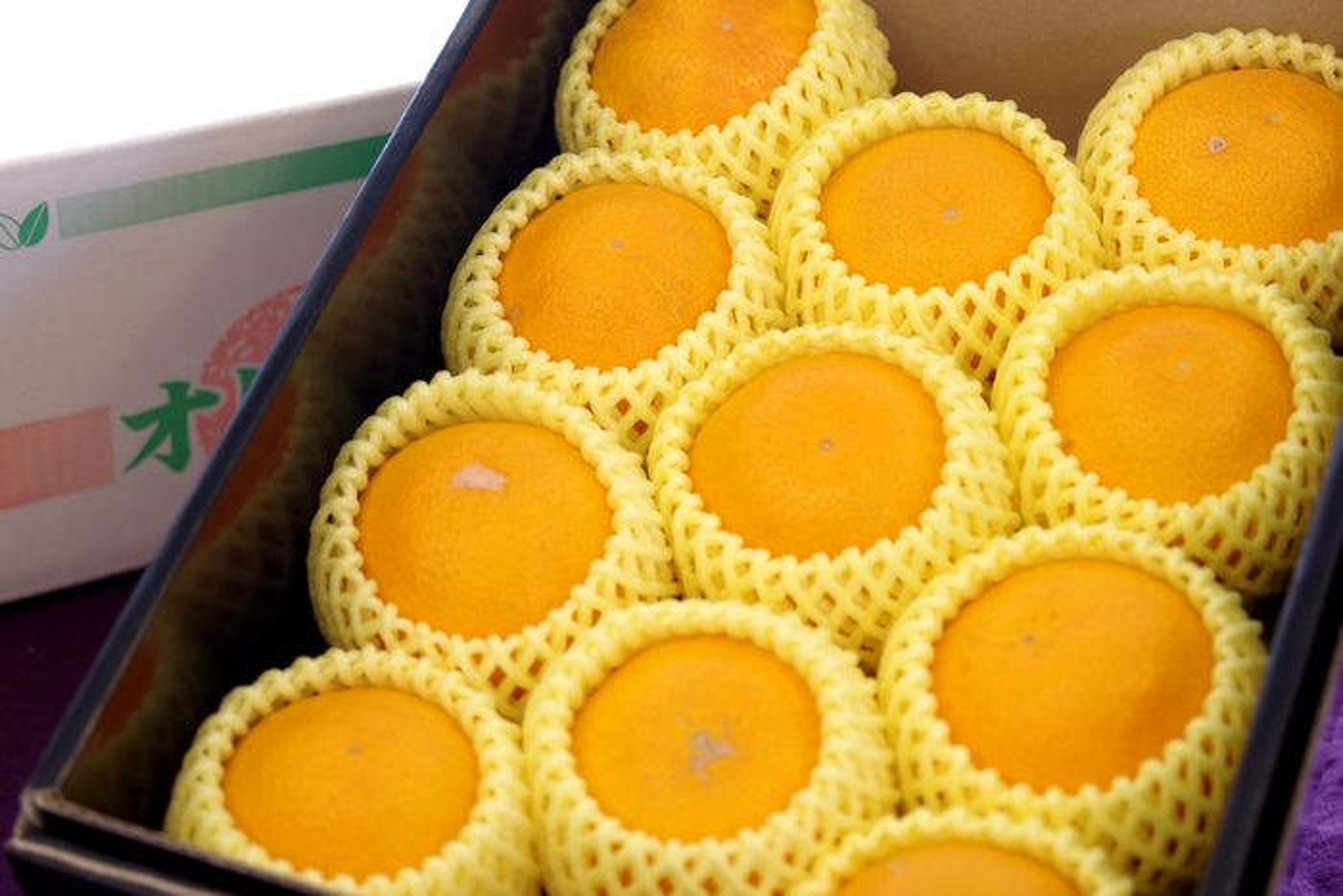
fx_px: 2798
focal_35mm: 75
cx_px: 672
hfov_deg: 27.0
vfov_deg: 18.2
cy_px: 448
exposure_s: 1/100
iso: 200
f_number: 2.8
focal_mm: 50
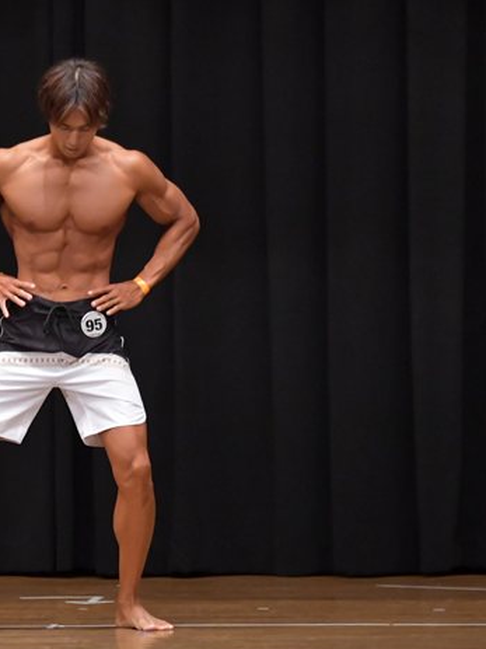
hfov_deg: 4.3
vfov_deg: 5.7
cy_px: 327
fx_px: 6536
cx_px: -43
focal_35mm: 349
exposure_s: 1/400
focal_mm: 145
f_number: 5.6
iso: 6400
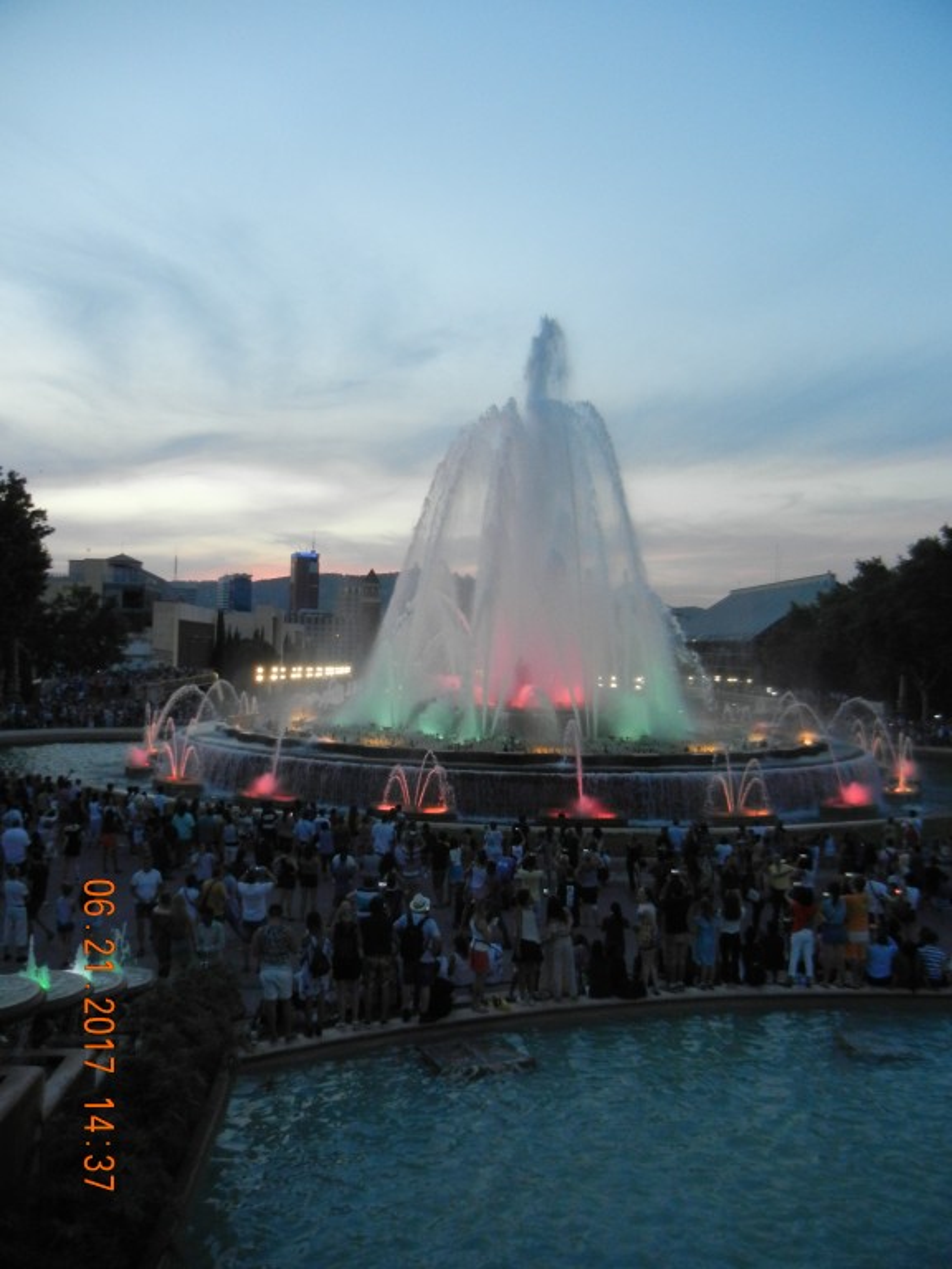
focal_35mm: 30
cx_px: 476
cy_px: 634
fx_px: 1100
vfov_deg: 60.0
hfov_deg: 46.8
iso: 640
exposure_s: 1/100
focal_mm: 5.4
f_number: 3.5
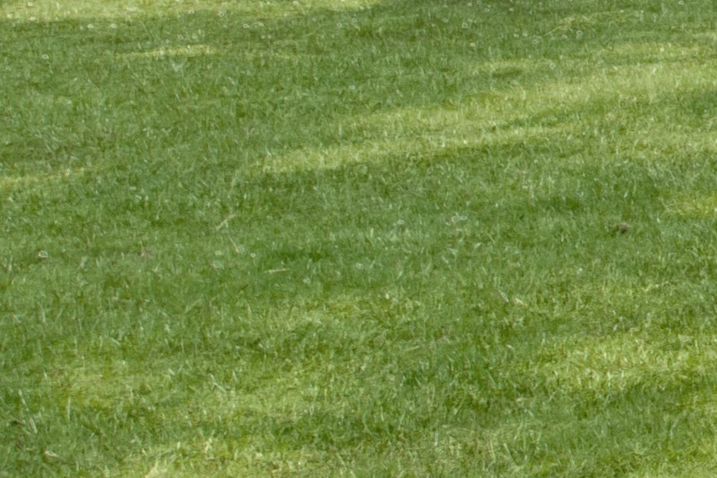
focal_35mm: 118
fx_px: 2350
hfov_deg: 11.5
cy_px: -217
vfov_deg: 11.2
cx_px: 2060
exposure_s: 1/200
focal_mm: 16
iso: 400
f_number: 9
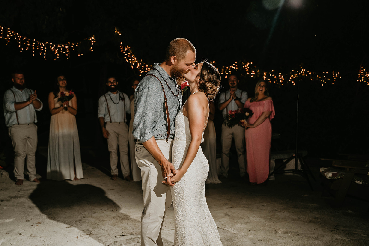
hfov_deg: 45.4
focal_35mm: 43
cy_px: 123
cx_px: 184
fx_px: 441
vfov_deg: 31.2
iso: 640
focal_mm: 43
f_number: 2.8
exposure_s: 1/250
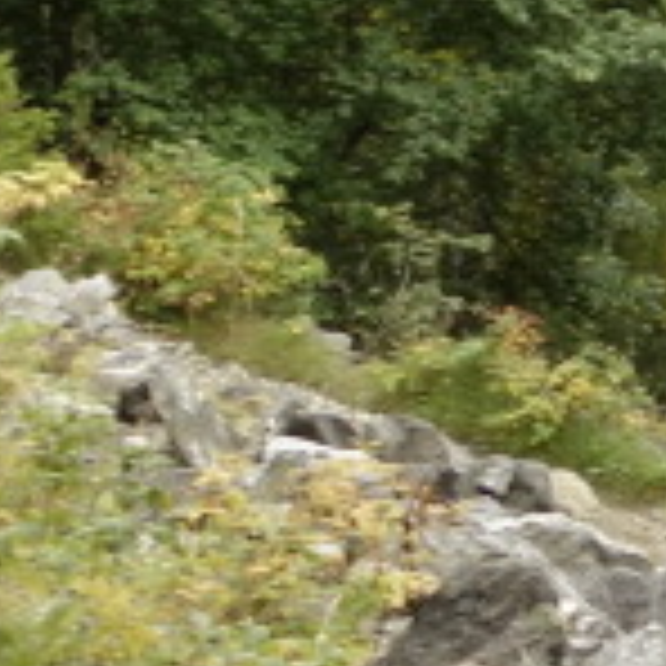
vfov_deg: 10.0
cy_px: -536
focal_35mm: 165
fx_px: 3592
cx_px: 1798
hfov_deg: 9.1
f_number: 3.2
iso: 125
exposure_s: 1/100
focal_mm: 10.4
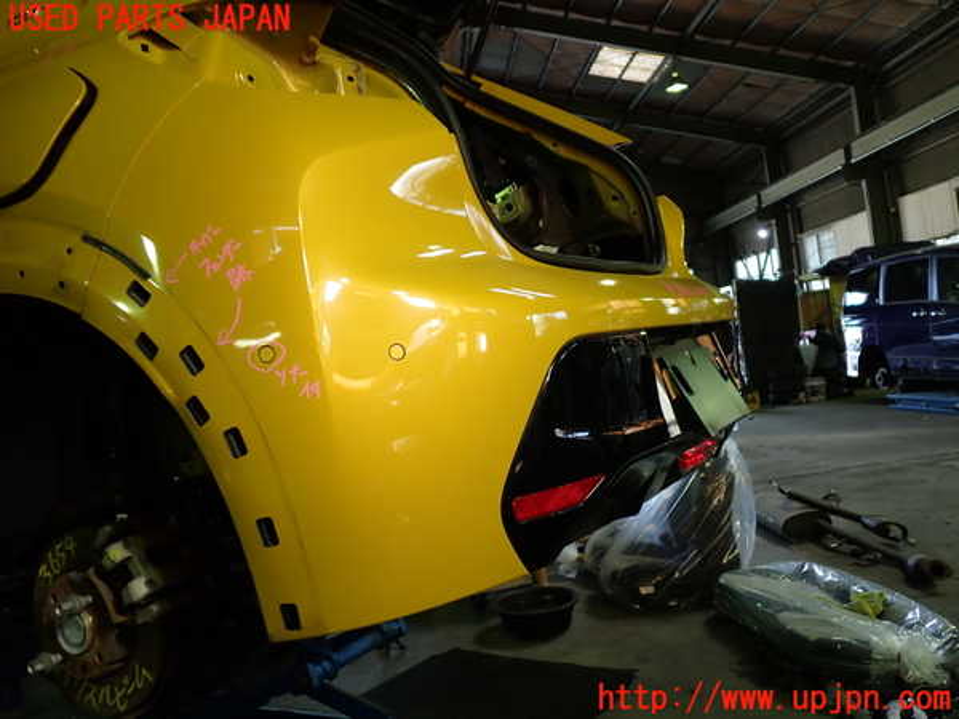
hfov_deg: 60.0
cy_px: 360
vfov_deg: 46.8
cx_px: 480
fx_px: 831
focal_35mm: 30
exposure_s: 1/60
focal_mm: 5.4
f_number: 2.3
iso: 160
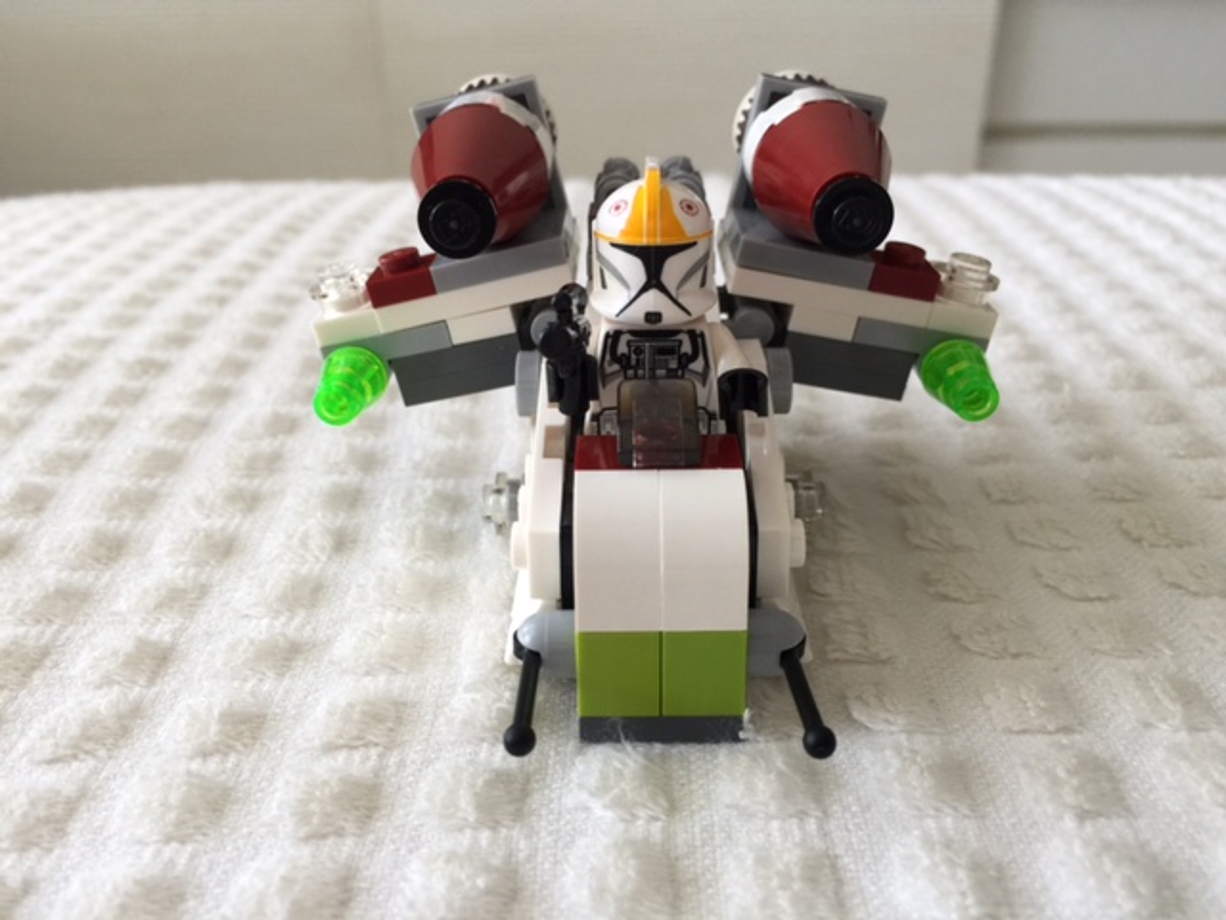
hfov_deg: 61.7
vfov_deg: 48.2
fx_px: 1027
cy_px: 460
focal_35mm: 29
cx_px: 613
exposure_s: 1/30
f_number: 2.2
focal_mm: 4.15
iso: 32
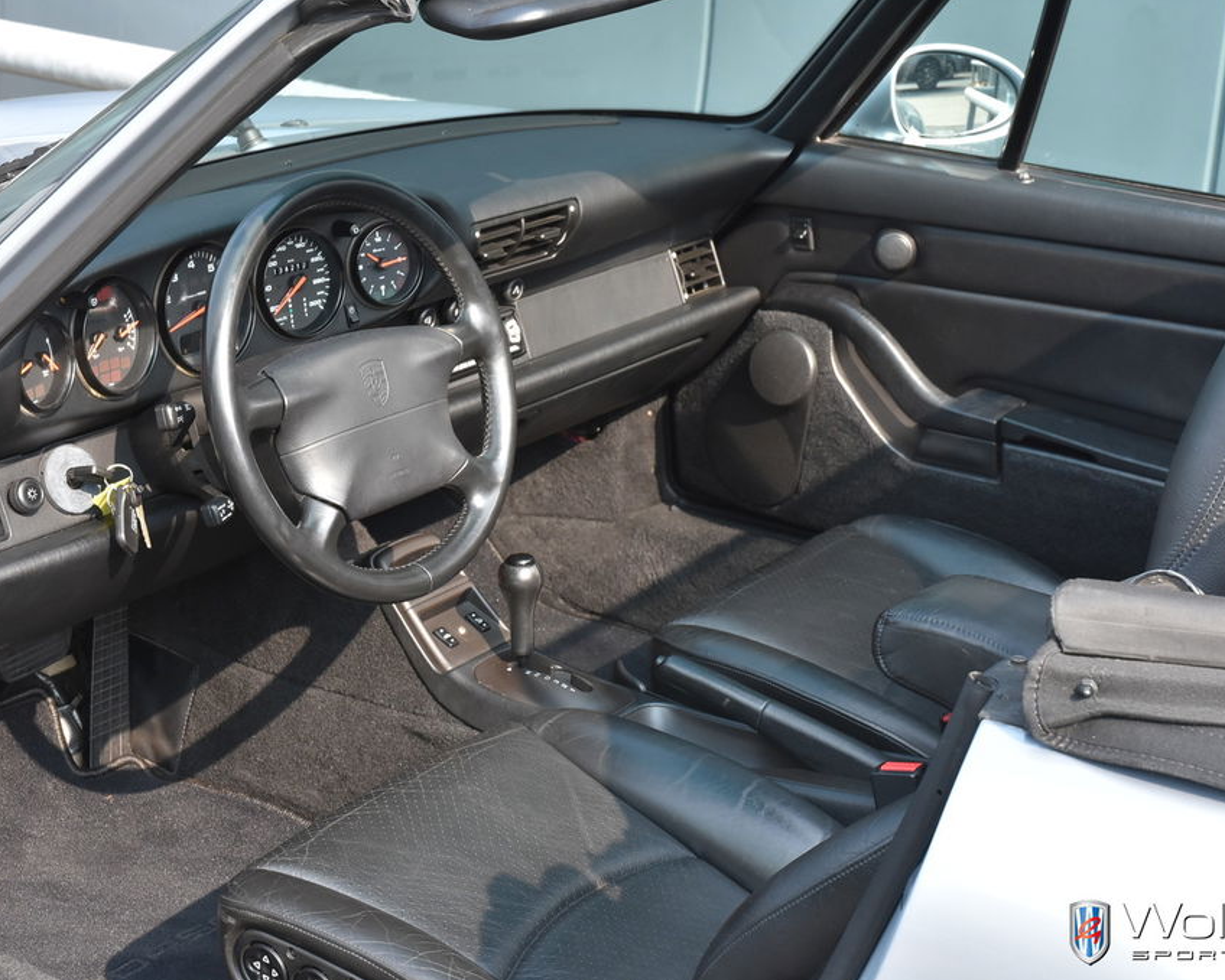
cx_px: 639
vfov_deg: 22.5
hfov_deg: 27.9
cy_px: 491
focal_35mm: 68
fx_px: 2466
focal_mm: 40
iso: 800
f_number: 8
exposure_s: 1/320
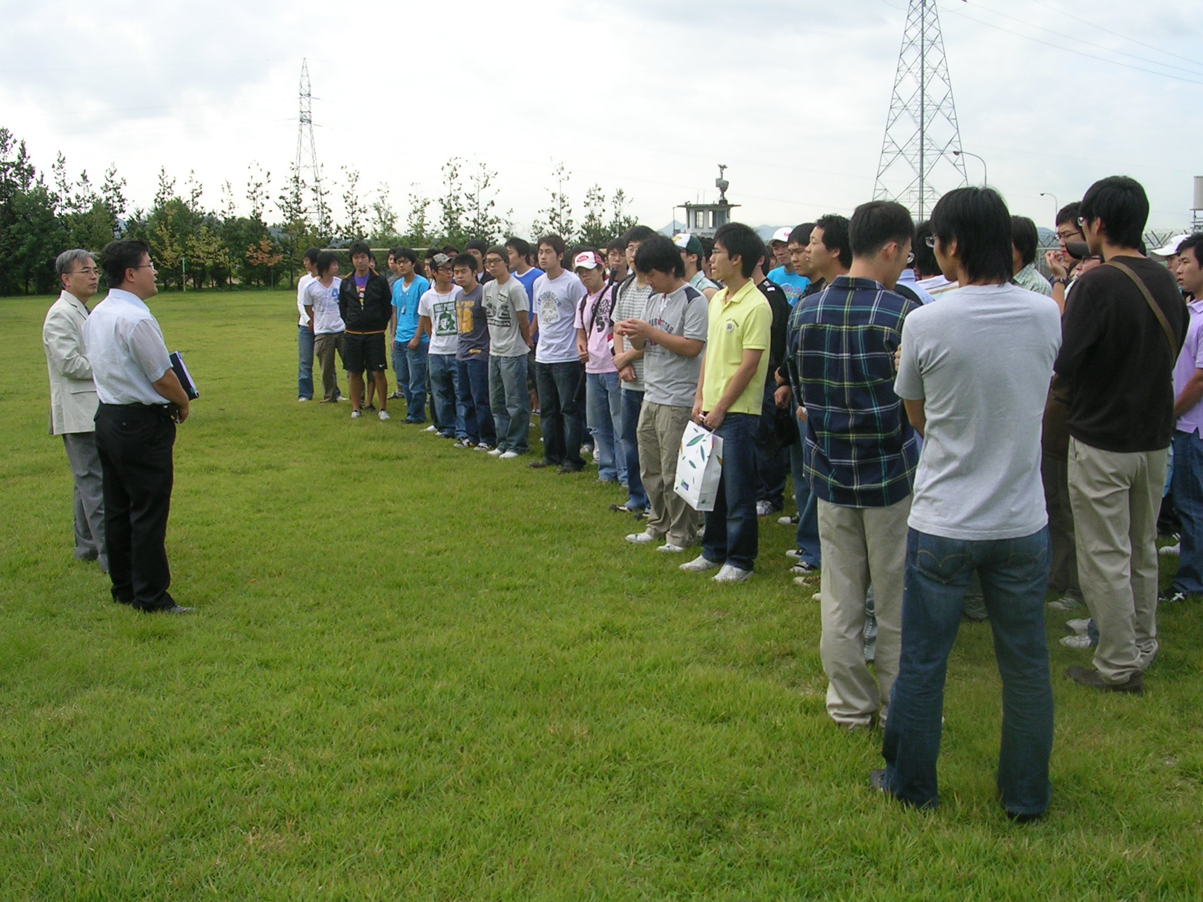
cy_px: 451
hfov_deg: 49.0
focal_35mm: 38
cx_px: 602
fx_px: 1321
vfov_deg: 37.7
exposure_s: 1/175
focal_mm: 5.8
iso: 50
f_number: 5.6
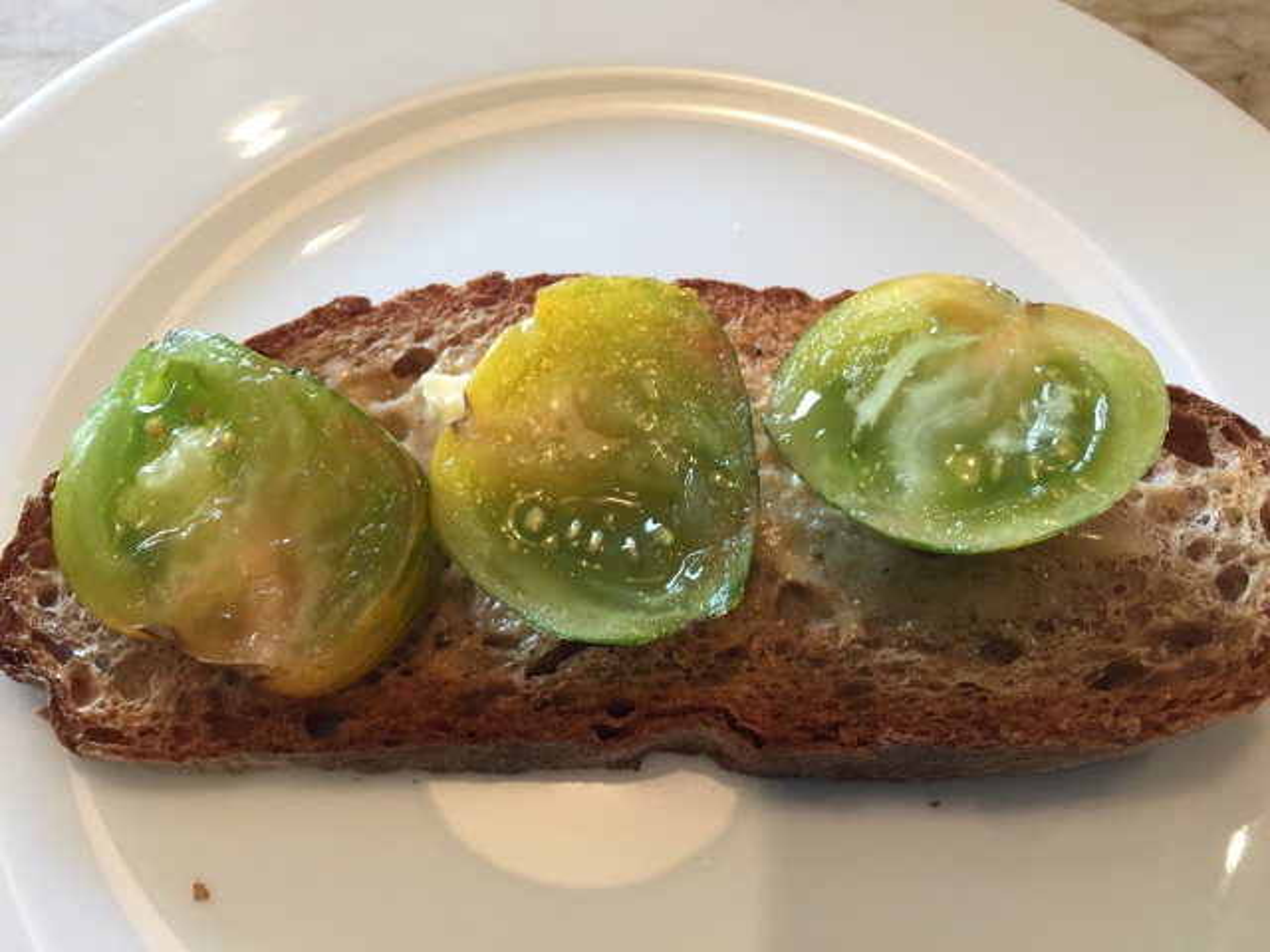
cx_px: 635
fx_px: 1064
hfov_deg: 61.7
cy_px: 476
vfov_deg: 48.2
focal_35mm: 29
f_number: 2.2
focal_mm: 4.15
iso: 40
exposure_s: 1/30
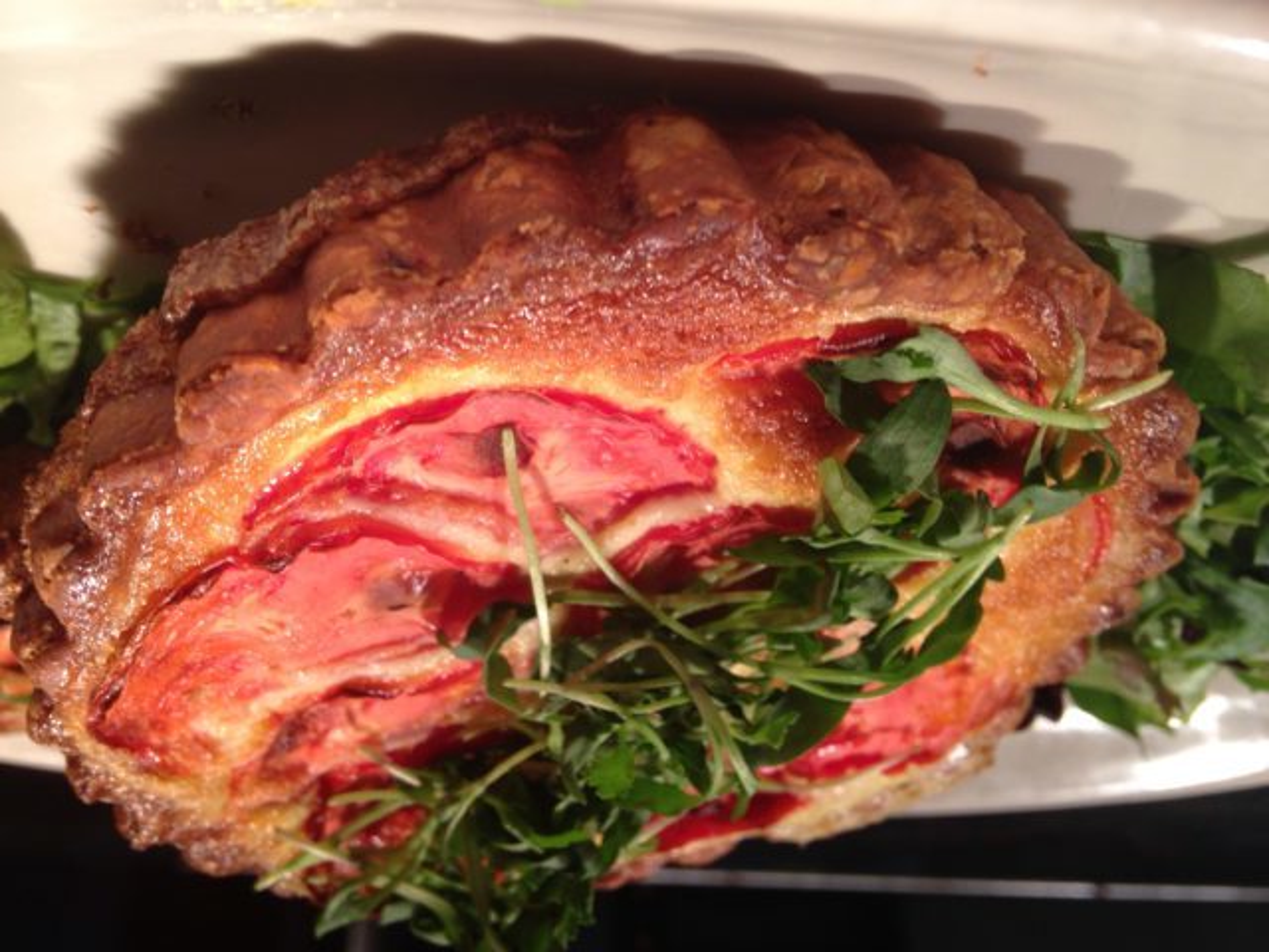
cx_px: 634
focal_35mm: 33
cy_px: 476
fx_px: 1210
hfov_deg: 55.4
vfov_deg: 42.9
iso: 50
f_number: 2.4
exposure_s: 1/40
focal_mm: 4.12
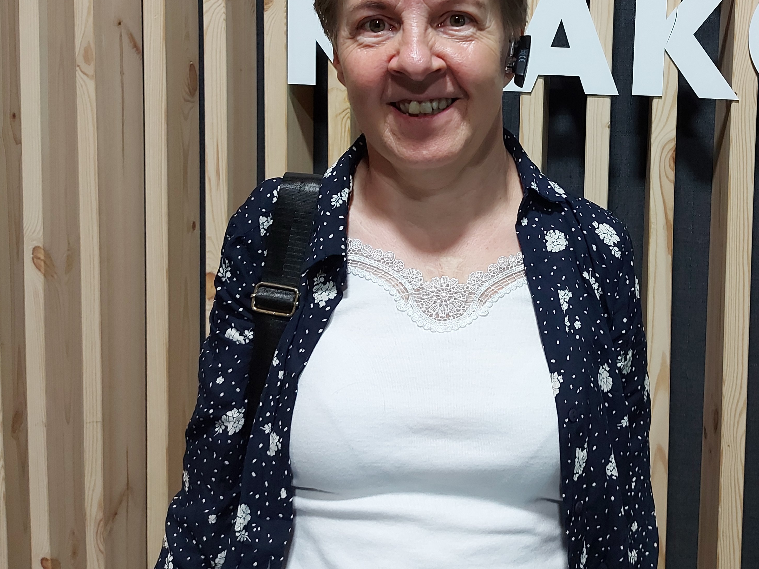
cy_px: 148
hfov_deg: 48.1
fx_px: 833
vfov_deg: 36.9
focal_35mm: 38
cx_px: 507
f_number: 1.8
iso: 200
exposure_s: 1/33
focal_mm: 5.23
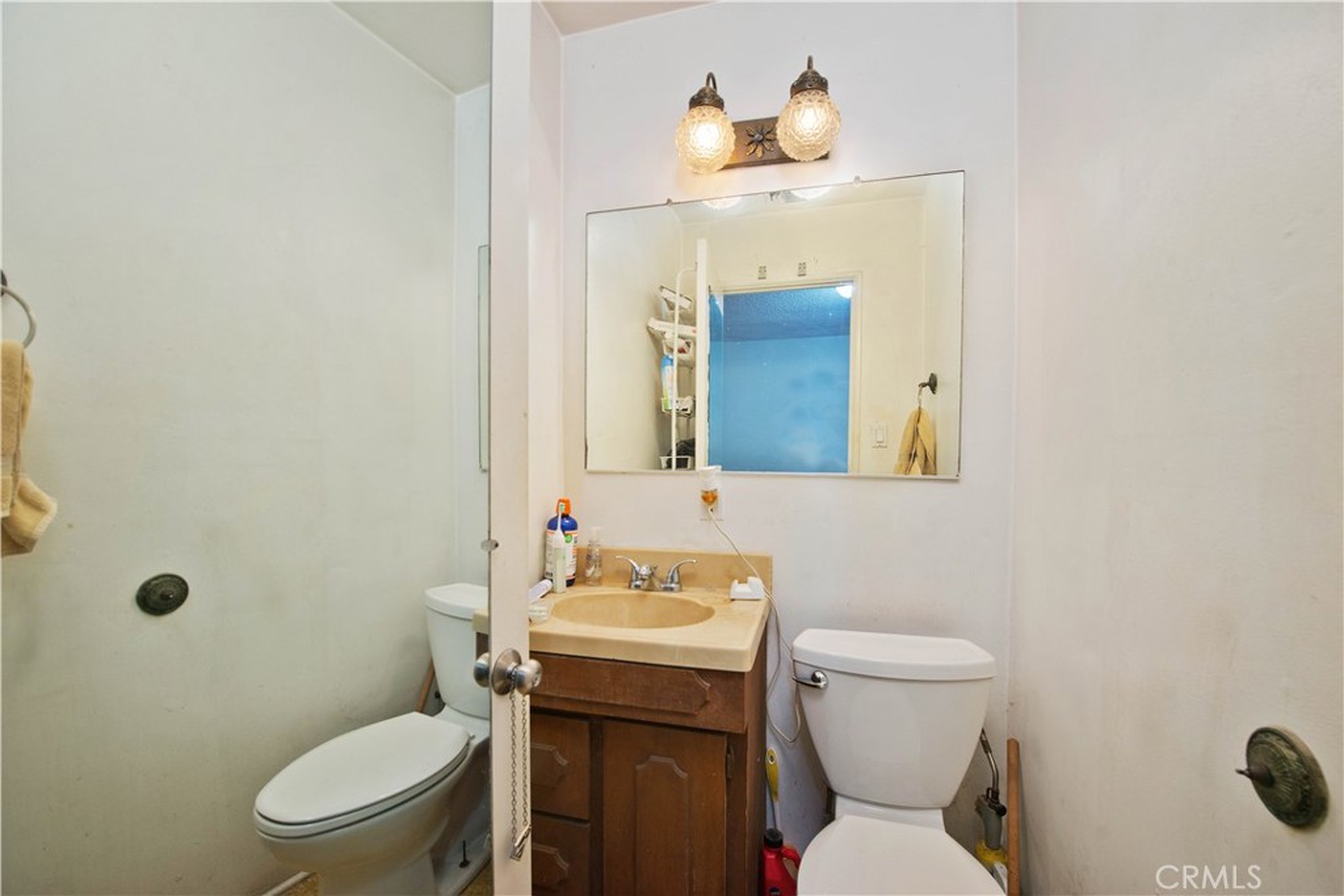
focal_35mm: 14
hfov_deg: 104.2
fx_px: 523
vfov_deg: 81.2
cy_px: 448
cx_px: 672
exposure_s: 1/25
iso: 400
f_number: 5.6
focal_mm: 14
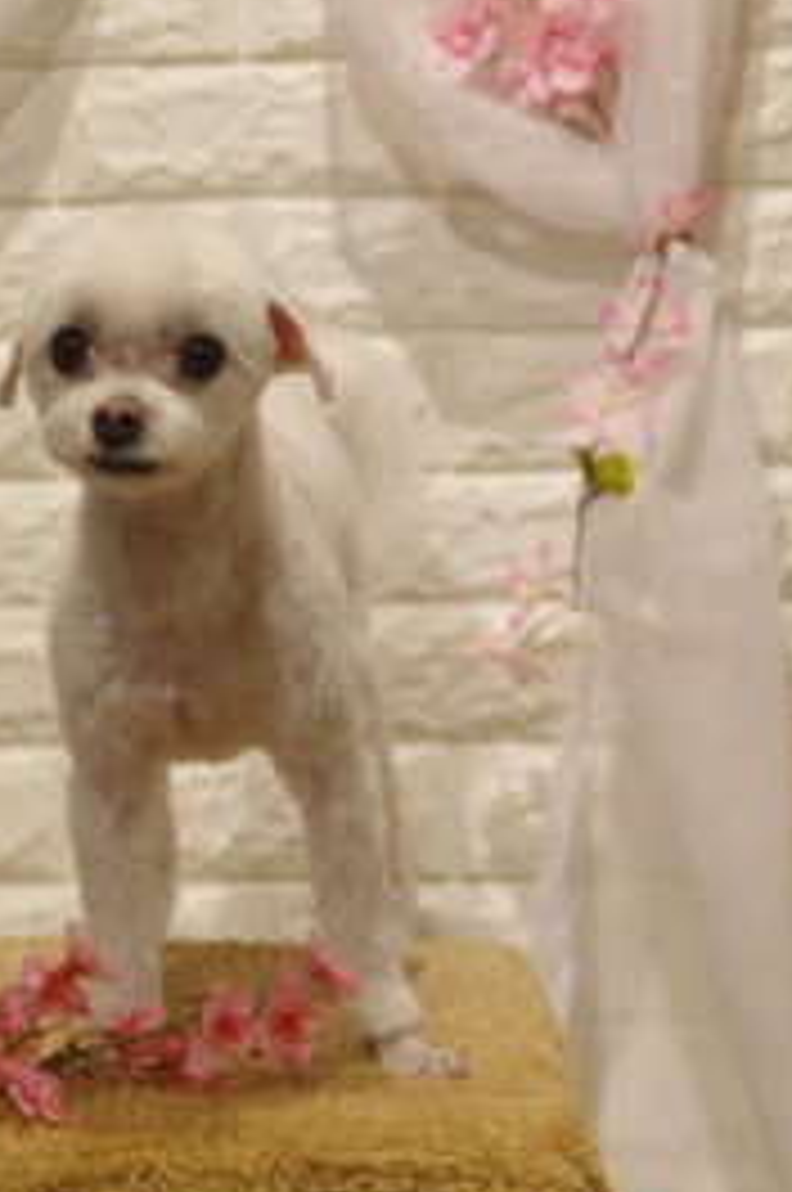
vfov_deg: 14.5
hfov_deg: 9.6
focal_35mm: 142
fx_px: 4698
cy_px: 540
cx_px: 261
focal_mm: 63
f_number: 3.2
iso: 250
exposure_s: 1/200
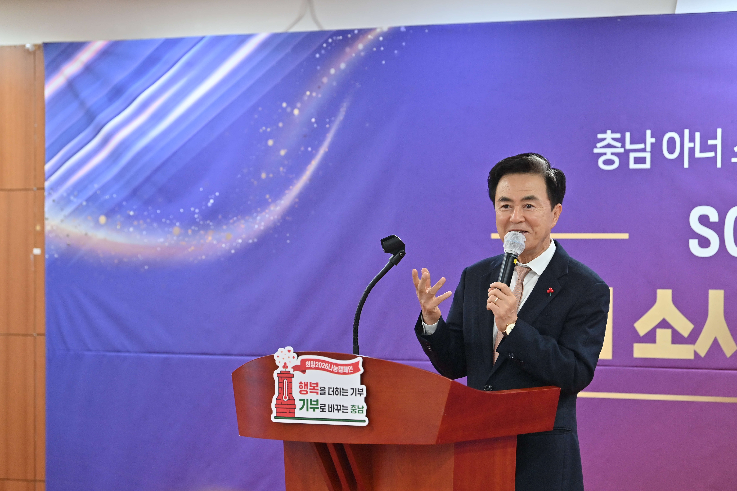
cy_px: 246
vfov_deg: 9.5
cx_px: 368
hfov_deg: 14.2
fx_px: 2968
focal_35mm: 145
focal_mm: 145
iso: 1250
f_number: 4
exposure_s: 1/200
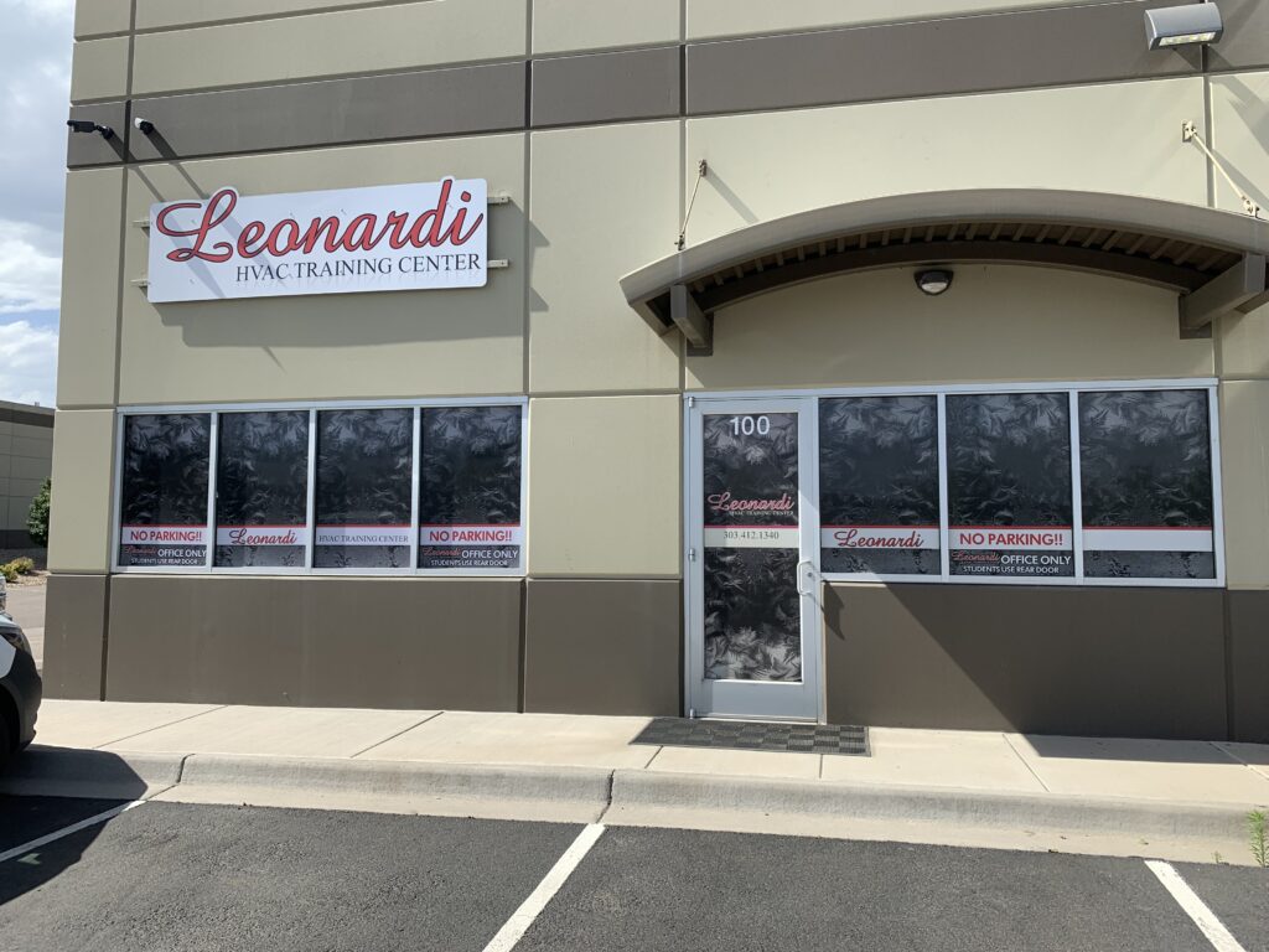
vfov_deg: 53.1
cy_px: 476
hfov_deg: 67.3
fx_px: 953
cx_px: 634
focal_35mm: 26
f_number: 1.8
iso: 25
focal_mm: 4.25
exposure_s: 1/1585
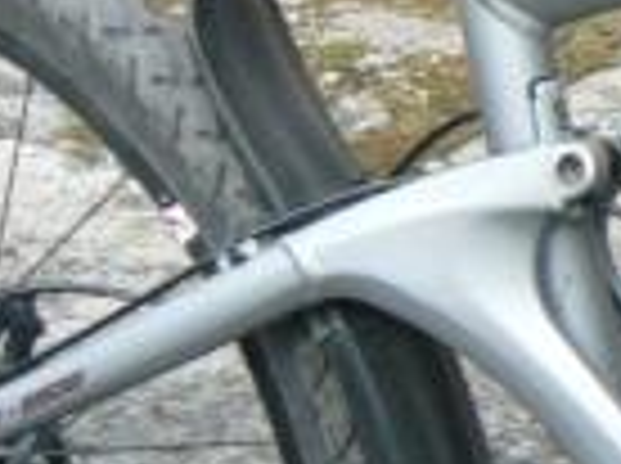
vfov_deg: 12.4
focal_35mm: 117
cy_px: -50
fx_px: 2095
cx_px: 972
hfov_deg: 15.4
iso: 200
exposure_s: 1/100
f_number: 4.5
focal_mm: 6
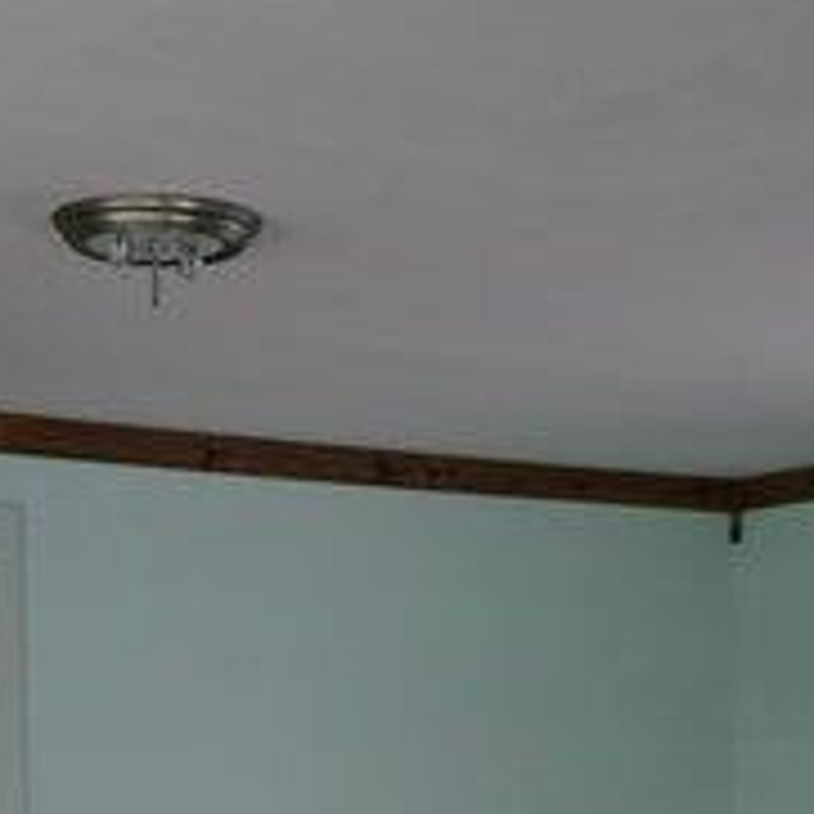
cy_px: 895
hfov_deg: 18.1
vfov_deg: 17.5
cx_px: 308
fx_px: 2554
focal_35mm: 96
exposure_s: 1/40
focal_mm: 6.3
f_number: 1.7
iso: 1250
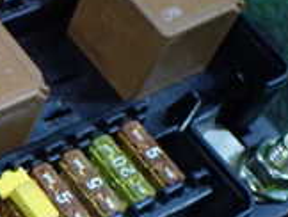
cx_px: -119
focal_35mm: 111
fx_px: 925
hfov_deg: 16.4
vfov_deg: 13.2
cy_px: 219
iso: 800
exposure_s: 1/125
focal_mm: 5.4
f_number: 2.3
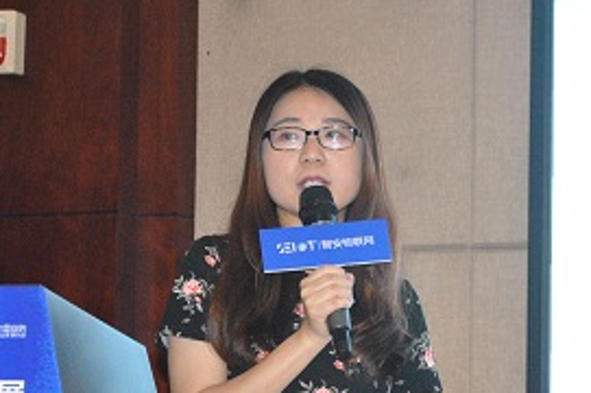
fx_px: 3181
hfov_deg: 10.6
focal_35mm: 194
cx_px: 493
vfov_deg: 7.1
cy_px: 266
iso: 3200
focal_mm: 70
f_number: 5.6
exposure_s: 1/125
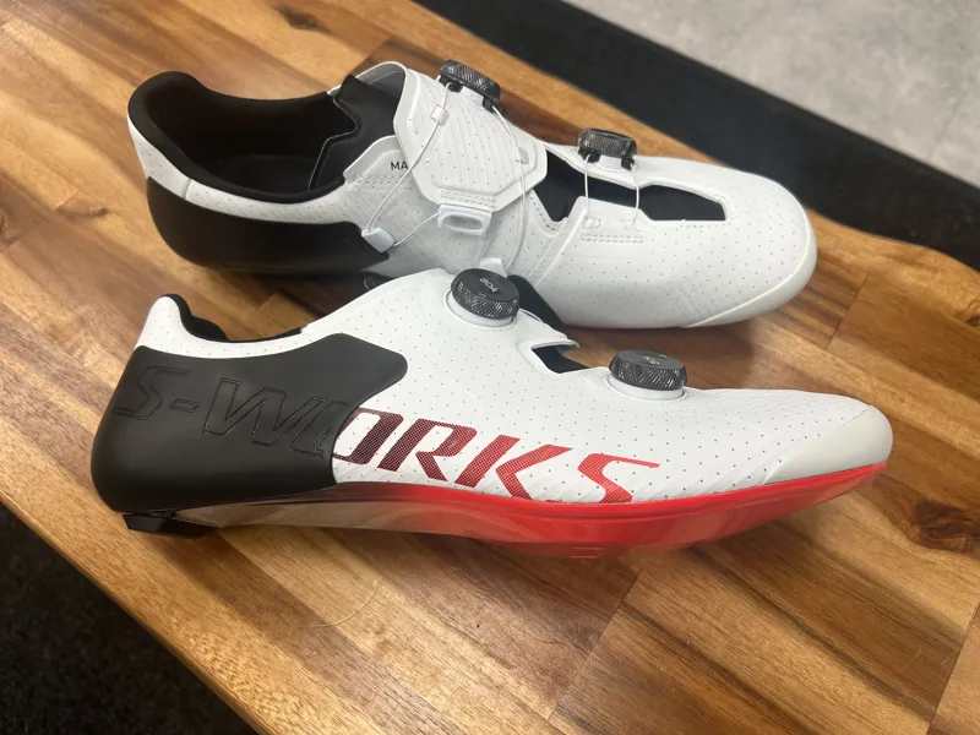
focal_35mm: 26
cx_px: 490
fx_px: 736
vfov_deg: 53.1
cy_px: 368
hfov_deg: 67.3
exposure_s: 1/100
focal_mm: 5.7
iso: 40
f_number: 1.5
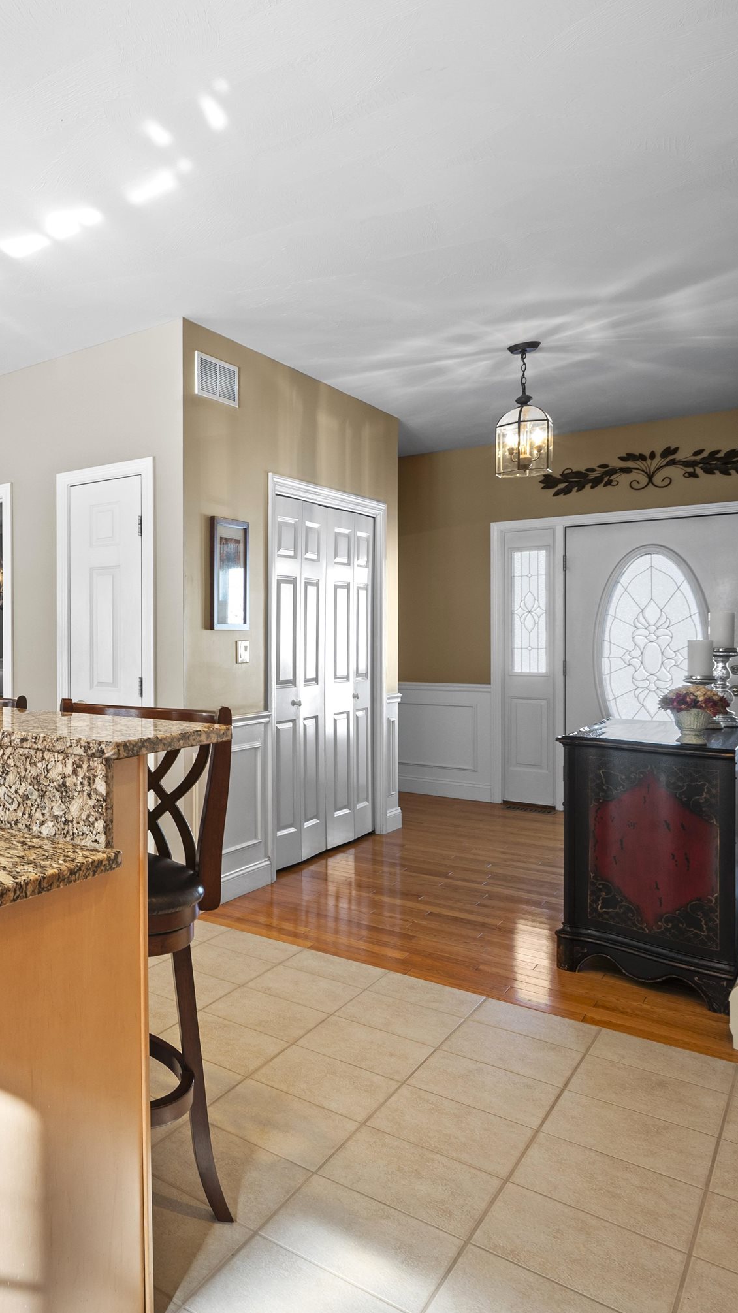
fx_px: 835
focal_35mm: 24
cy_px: 660
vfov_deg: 76.3
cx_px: -147
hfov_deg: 36.7
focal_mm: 15
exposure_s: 1/2
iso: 250
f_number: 7.1
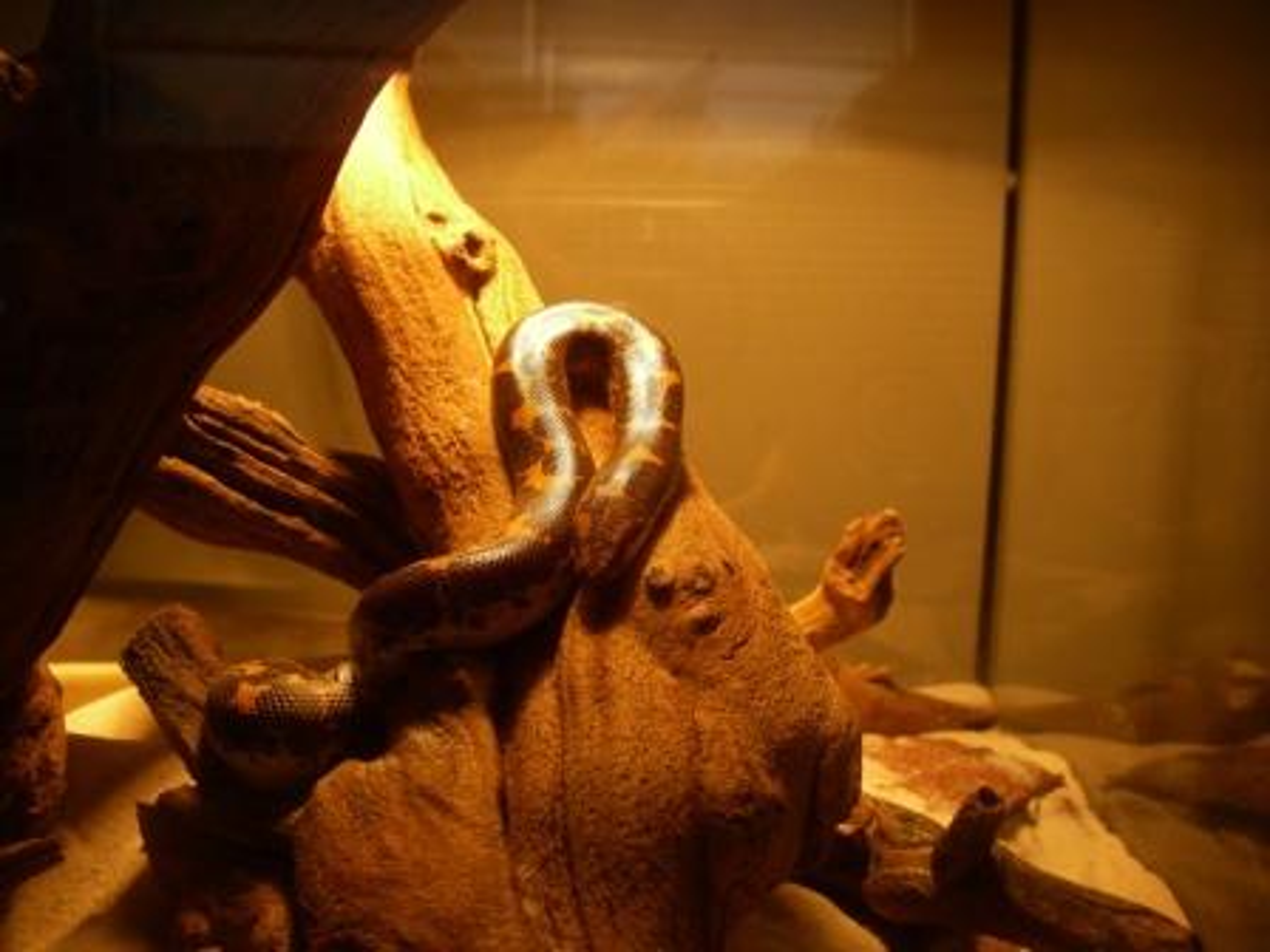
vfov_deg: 37.7
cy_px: 476
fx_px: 1394
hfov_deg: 49.0
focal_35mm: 38
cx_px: 635
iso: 125
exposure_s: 1/50
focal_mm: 6.3
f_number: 3.3
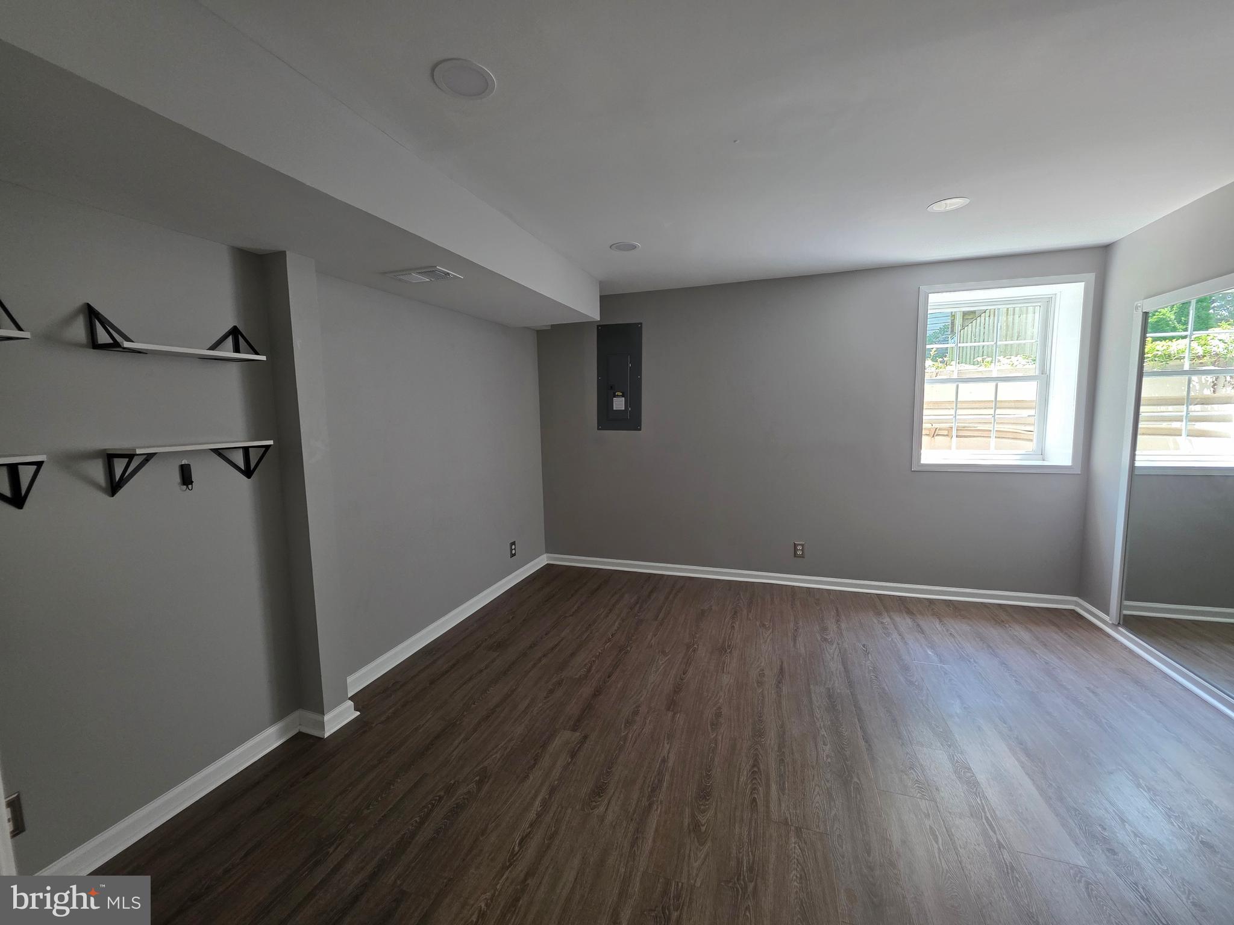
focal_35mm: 13
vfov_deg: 89.9
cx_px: 617
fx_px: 463
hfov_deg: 106.2
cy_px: 462
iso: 160
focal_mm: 2.2
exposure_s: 1/120
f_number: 1.9
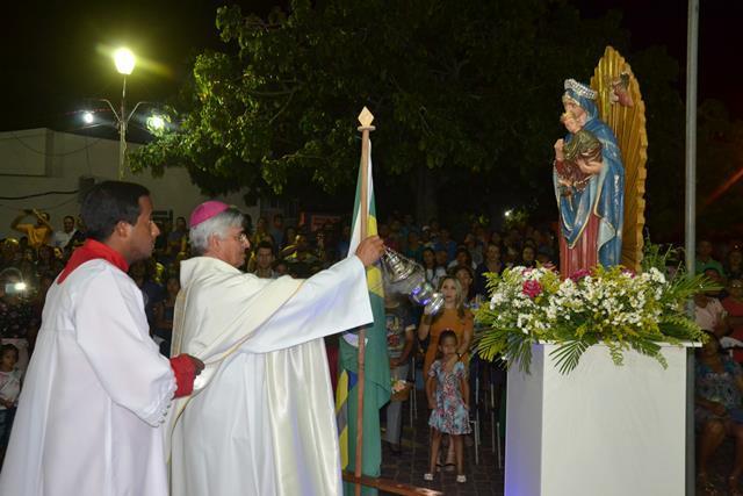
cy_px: 248
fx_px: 743
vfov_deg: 36.9
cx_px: 372
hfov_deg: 53.1
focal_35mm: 36
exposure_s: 1/60
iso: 1400
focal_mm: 24
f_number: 3.8
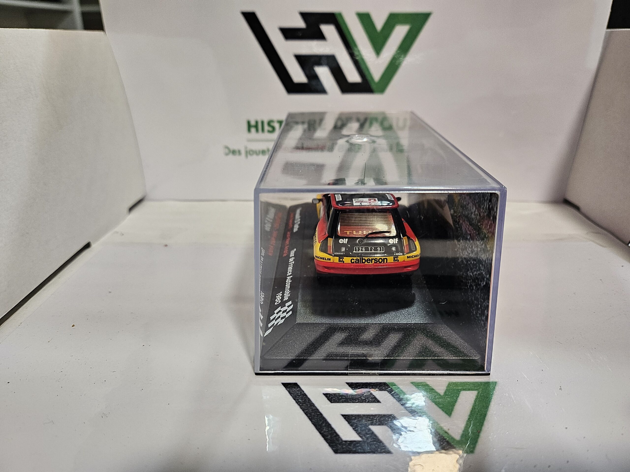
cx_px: 315
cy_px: 236
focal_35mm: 24
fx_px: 437
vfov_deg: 56.8
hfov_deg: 71.6
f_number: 1.8
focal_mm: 5
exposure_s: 1/100
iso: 160
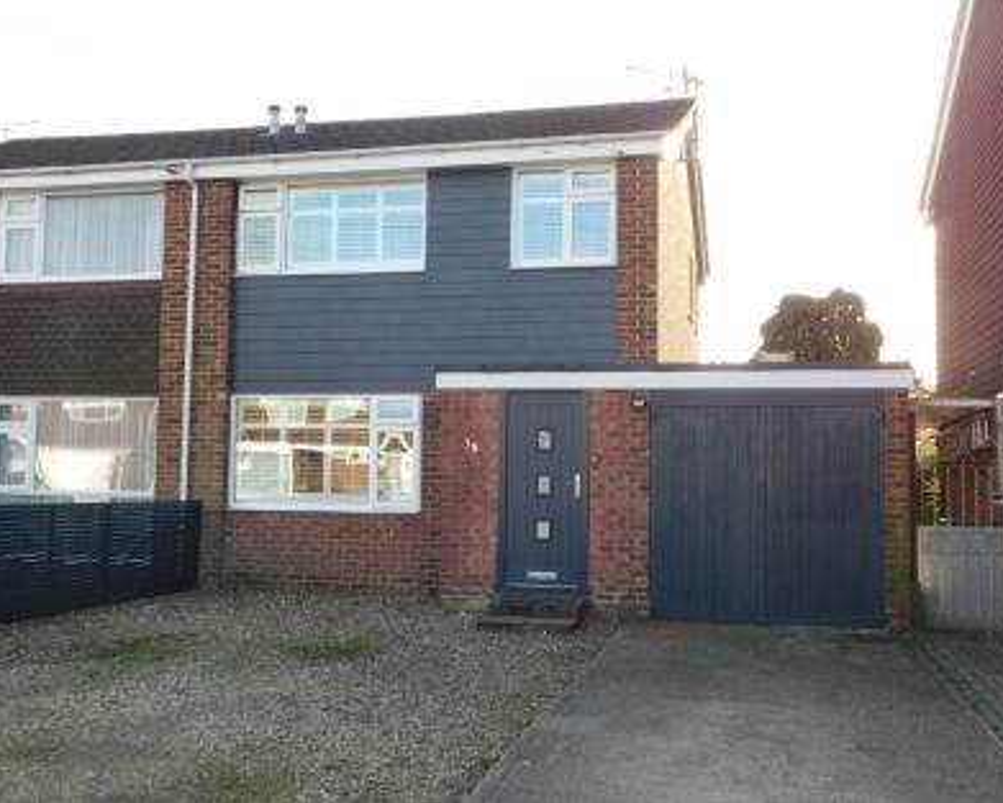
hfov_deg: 47.9
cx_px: 491
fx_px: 1128
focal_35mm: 38
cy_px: 402
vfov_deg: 39.2
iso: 125
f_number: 3.5
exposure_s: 1/250
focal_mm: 6.3
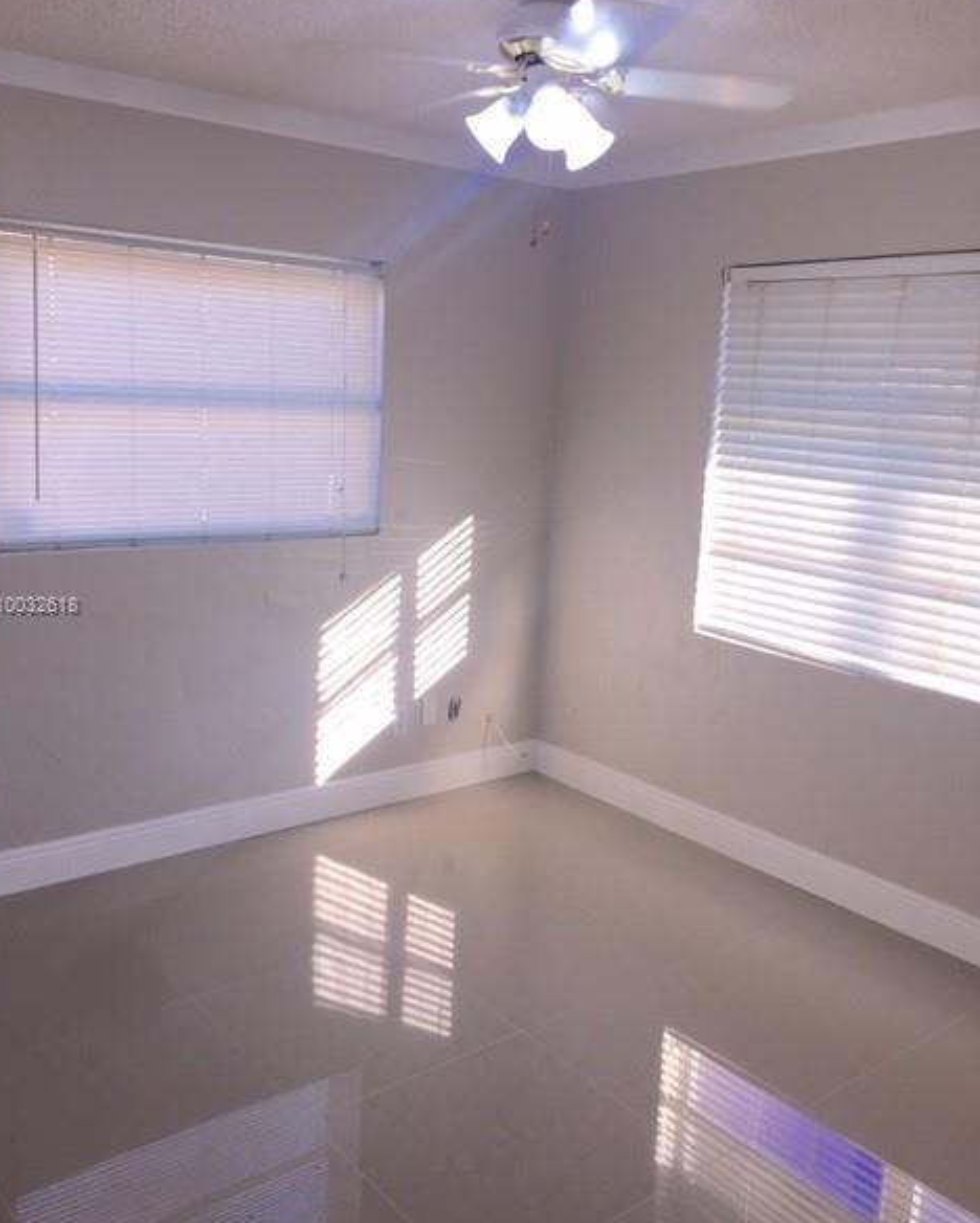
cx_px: 480
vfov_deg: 57.1
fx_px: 1123
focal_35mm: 31
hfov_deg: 47.2
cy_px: 607
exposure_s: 1/120
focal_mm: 4.15
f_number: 2.2
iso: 32
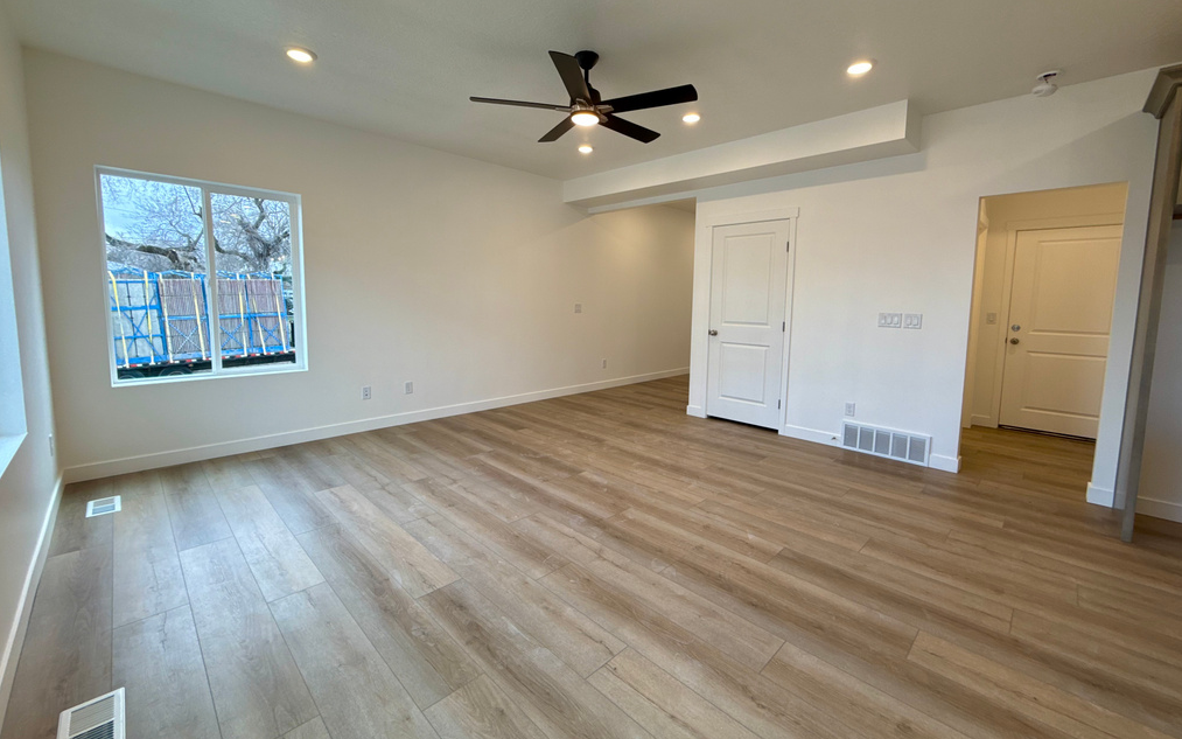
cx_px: 596
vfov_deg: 74.7
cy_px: 344
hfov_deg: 101.5
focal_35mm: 15
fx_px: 483
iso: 50
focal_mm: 2.22
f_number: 2.2
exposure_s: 1/60
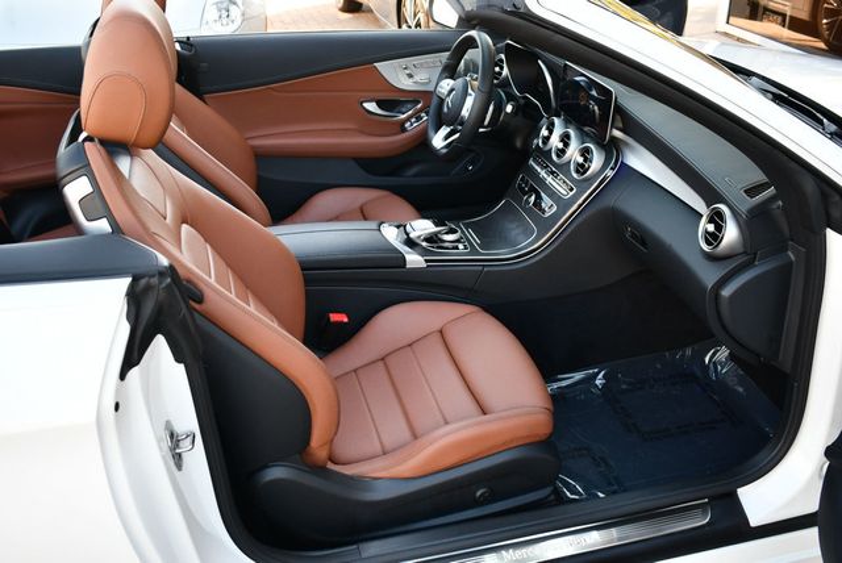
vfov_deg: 36.9
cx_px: 421
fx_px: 843
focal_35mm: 36
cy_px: 282
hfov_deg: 53.1
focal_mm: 18
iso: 450
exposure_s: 1/250
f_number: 3.5
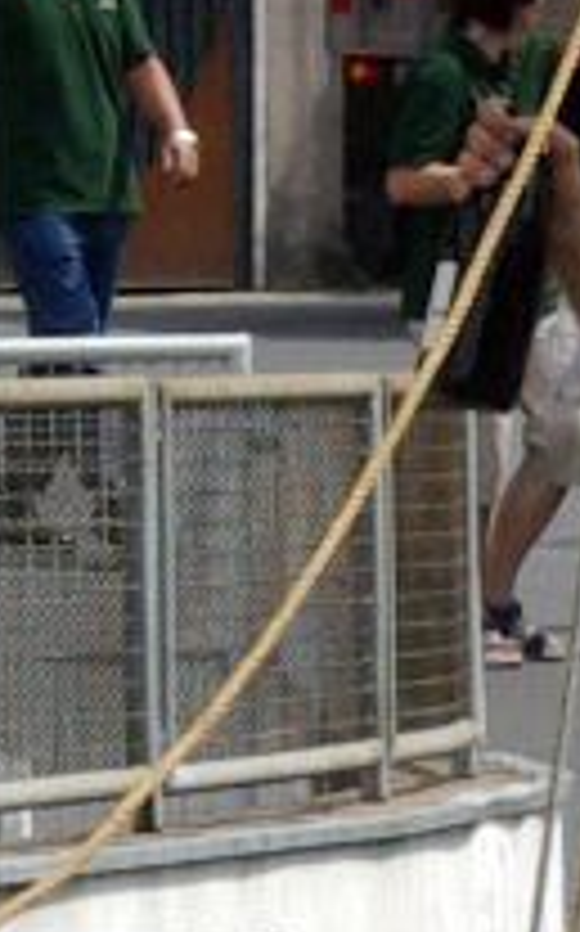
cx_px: -198
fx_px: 26155
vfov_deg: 2.0
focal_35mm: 1032
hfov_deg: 1.3
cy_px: 1009
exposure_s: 1/750
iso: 400
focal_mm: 68
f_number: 8
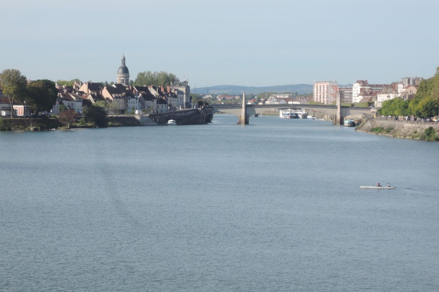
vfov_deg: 10.9
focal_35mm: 126
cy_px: 151
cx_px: 221
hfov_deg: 16.3
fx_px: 1536
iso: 360
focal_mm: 25.5
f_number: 7.1
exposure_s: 1/125
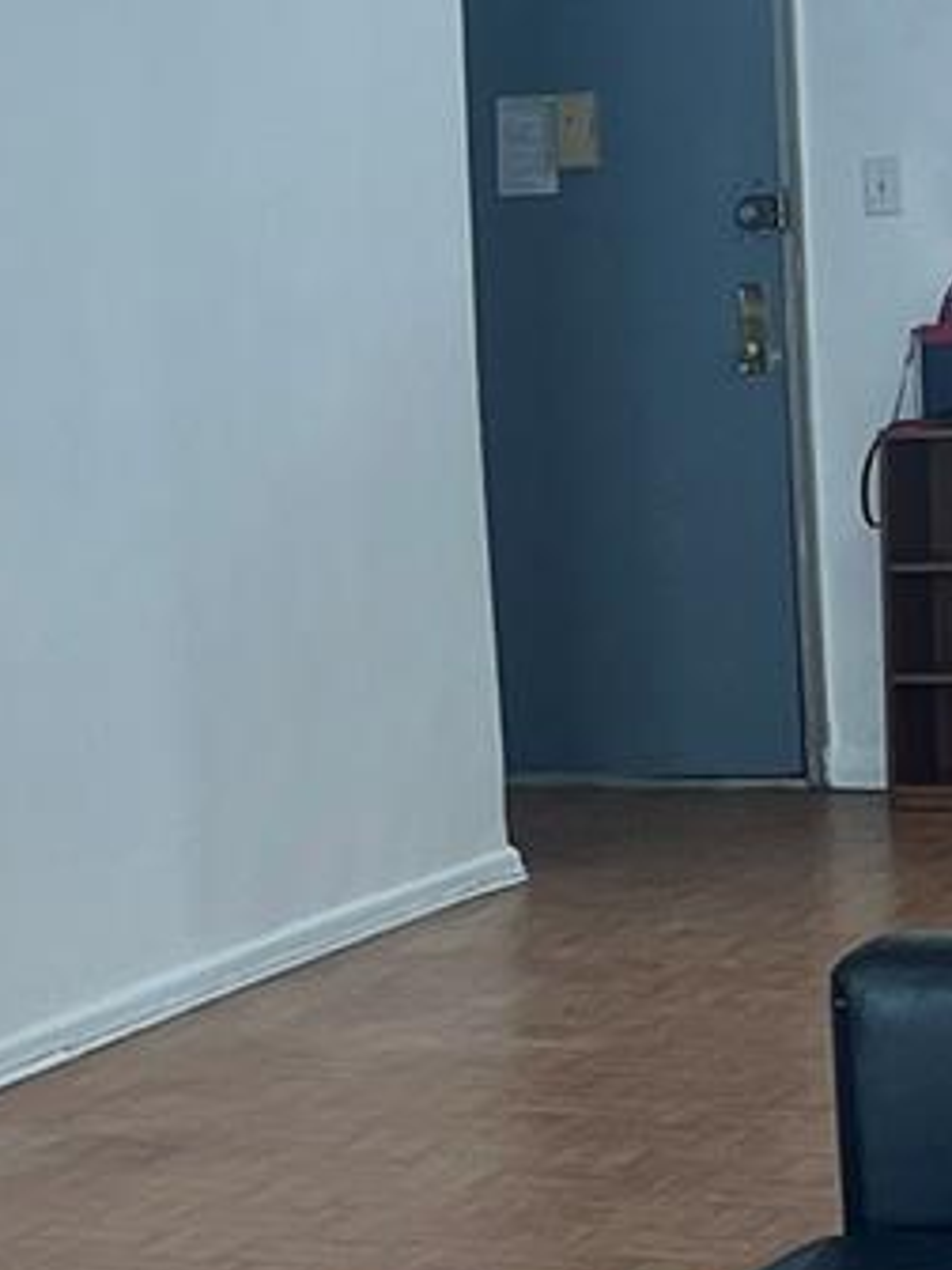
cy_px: 601
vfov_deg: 16.5
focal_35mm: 119
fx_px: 4364
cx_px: -42
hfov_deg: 12.3
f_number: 1.5
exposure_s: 1/60
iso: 200
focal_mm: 5.7
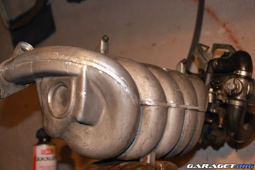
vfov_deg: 23.8
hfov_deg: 35.0
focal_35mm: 57
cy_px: 85
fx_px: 404
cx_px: 128
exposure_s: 1/60
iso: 200
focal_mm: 38
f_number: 4.2
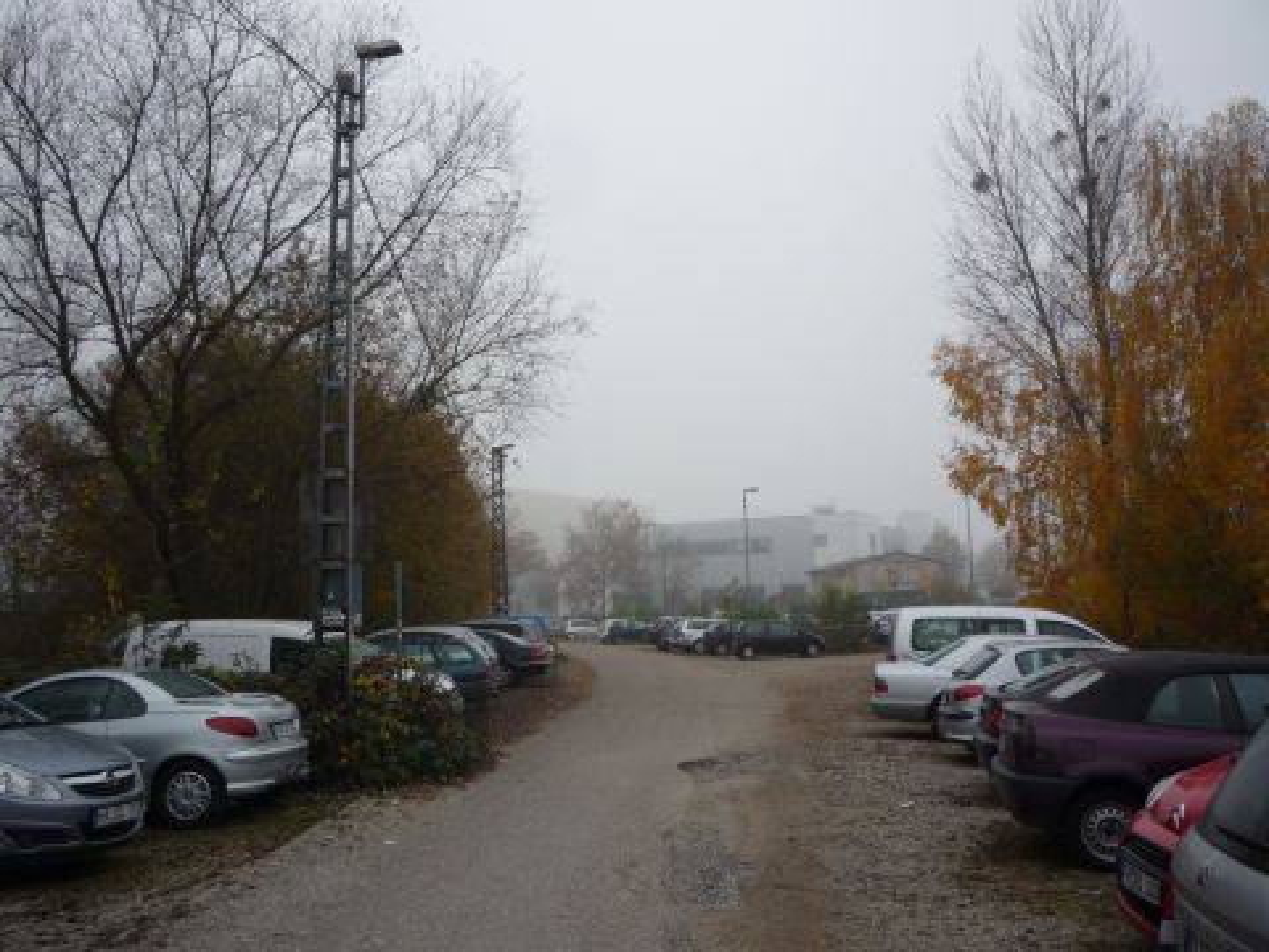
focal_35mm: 32
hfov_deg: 56.8
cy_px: 476
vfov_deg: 44.2
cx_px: 634
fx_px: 1173
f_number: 4
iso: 100
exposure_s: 1/250
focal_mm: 5.2
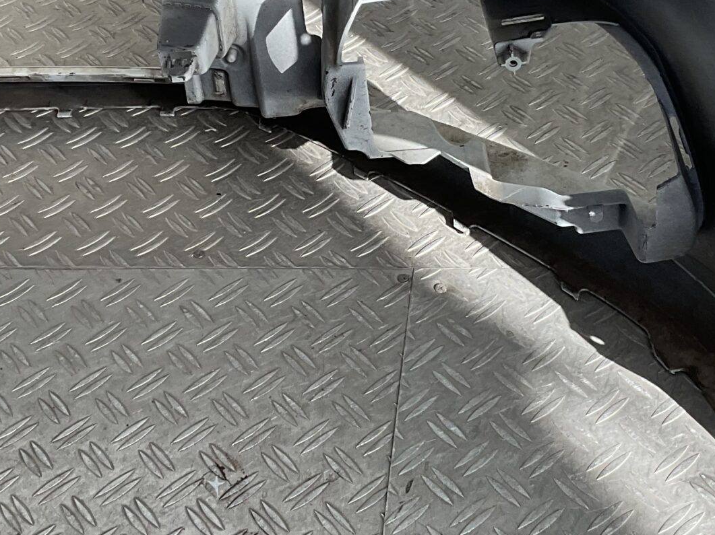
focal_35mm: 70
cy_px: 129
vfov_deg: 20.8
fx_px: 1445
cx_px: 356
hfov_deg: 27.8
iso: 16
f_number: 1.8
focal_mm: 3
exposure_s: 1/372
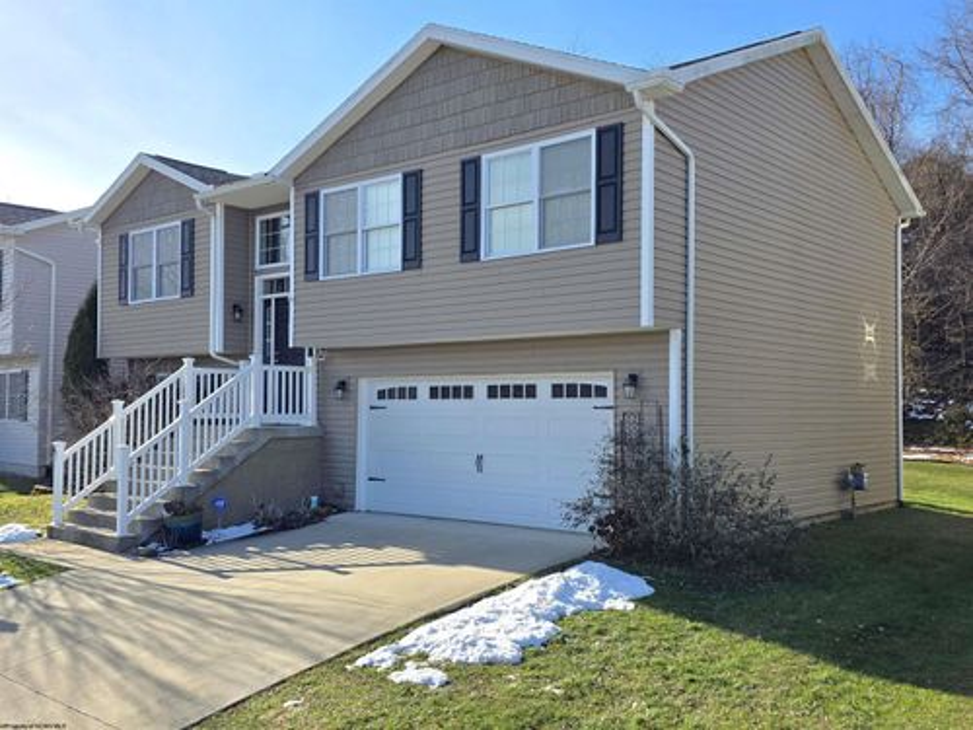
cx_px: 486
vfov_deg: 42.9
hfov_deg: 55.4
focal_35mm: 33
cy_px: 365
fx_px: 928
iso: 80
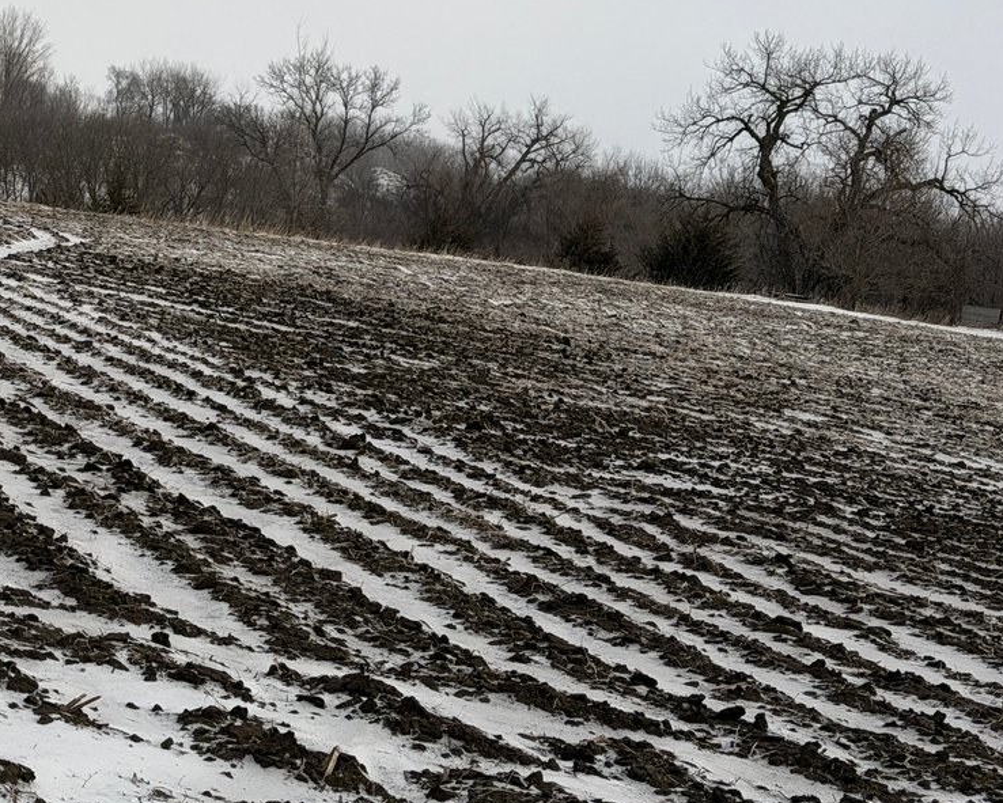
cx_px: -20
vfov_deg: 15.9
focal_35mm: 96
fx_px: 2851
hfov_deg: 19.3
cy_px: 179
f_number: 1.78
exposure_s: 1/7143
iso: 64
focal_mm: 6.76
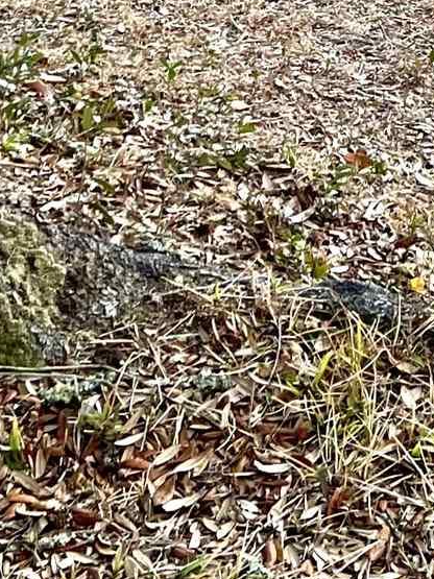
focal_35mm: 108
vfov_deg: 16.0
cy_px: -401
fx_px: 1806
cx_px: 449
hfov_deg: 13.5
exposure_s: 1/165
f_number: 1.5
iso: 40
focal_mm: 5.7
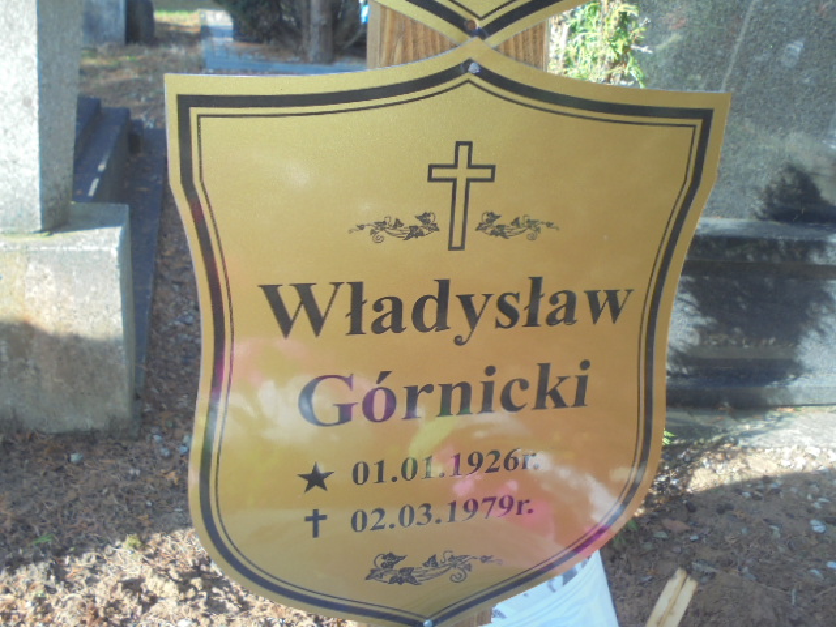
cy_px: 314
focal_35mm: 34
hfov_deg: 54.0
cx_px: 418
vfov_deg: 41.8
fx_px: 821
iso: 100
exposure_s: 1/100
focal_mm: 6.1
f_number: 4
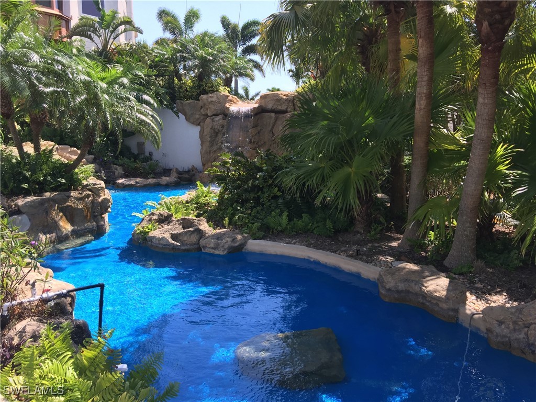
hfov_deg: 61.7
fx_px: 449
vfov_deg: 48.2
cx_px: 268
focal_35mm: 29
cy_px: 201
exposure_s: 1/732
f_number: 2.2
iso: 32
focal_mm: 4.15
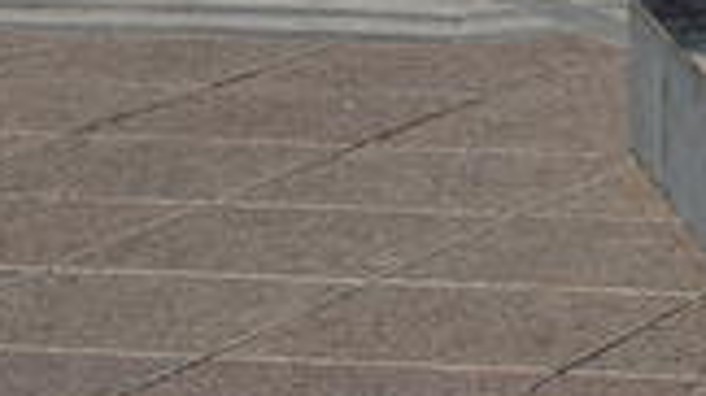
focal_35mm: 287
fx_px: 5371
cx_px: 1804
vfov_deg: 4.1
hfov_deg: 7.0
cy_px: -714
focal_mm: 34
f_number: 9
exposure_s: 1/500
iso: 100
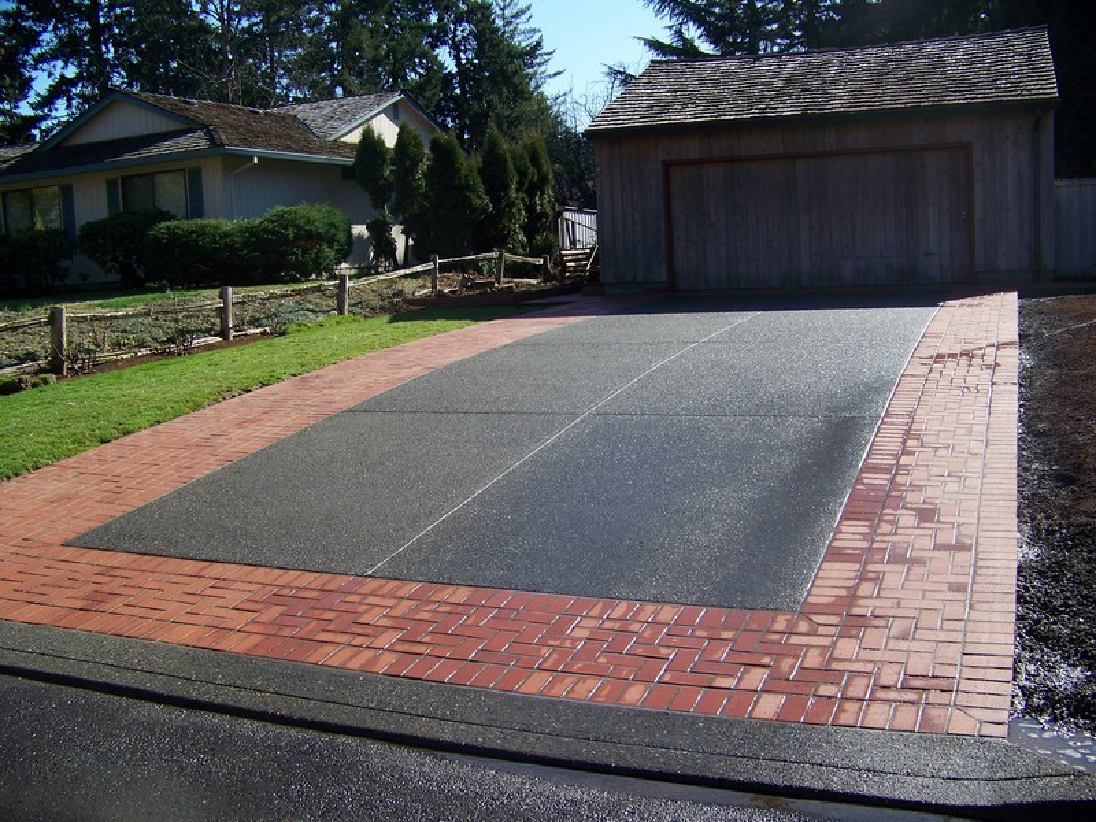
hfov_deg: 51.4
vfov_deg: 39.7
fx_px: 1140
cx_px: 548
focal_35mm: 36
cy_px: 411
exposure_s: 1/640
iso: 64
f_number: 2.8
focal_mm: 5.85
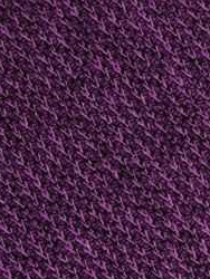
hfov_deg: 4.6
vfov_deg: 6.4
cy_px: 555
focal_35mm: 302
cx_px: 760
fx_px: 2438
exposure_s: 1/60
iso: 200
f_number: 13
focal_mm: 35
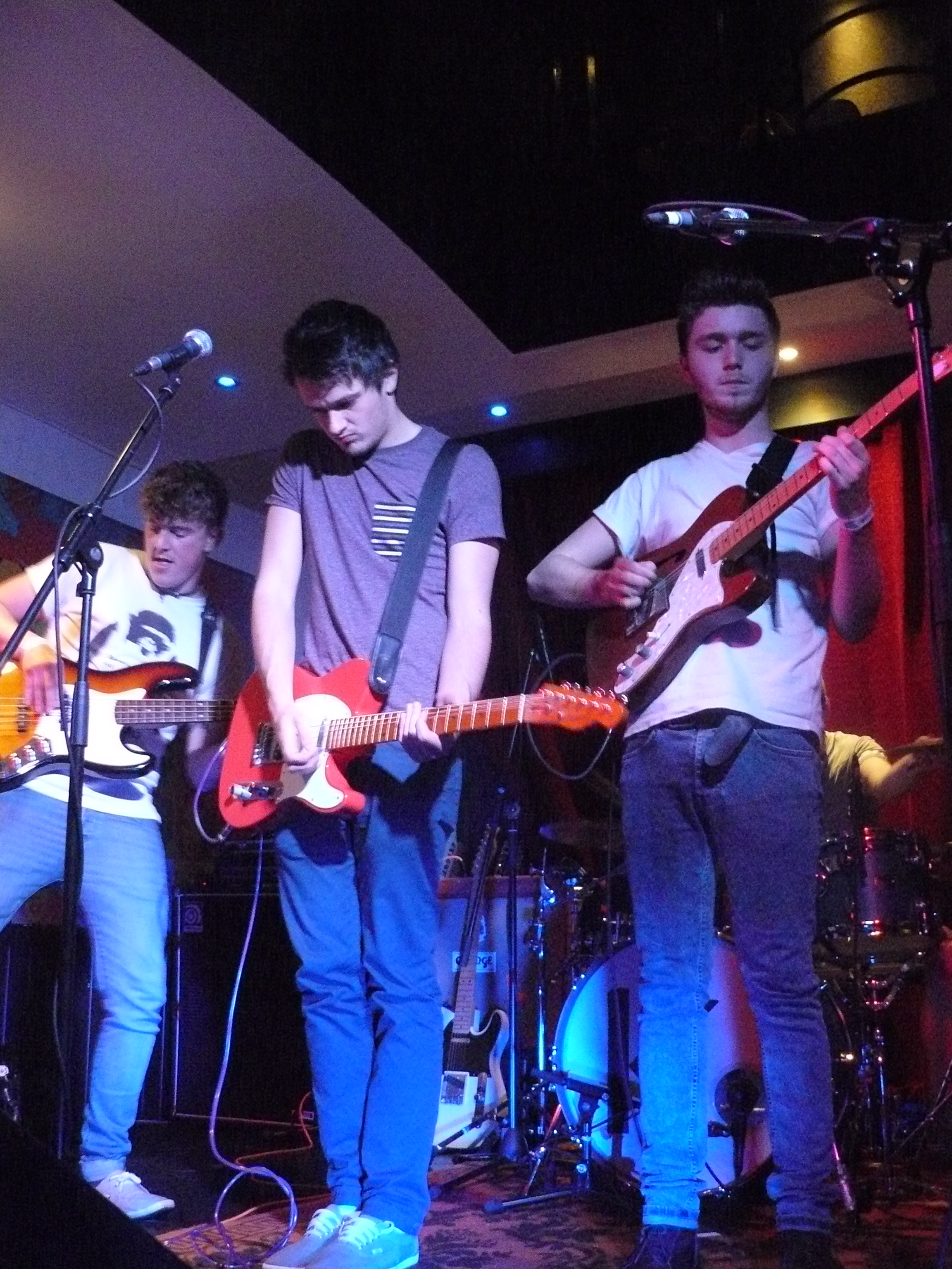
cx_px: 476
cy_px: 634
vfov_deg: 51.4
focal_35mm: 36
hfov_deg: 39.7
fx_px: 1320
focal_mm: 6
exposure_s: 1/20
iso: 800
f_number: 2.8
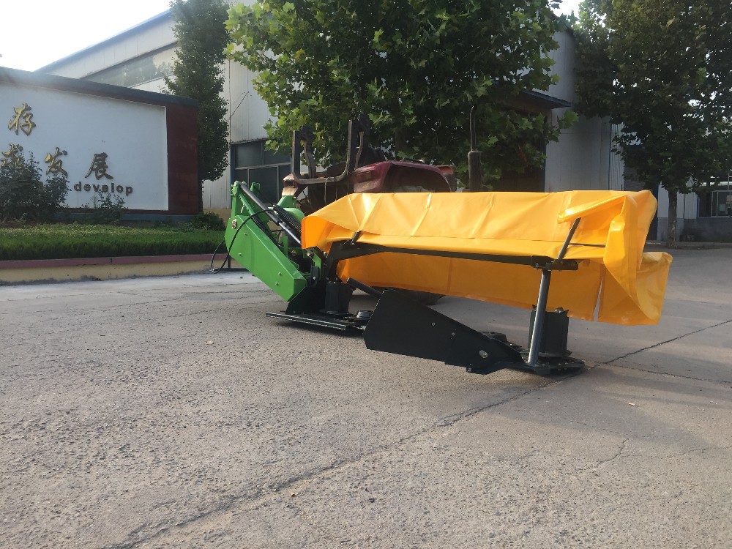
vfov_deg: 48.2
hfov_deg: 61.7
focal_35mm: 29
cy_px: 274
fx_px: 613
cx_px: 366
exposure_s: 1/347
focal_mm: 4.15
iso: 32
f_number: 2.2
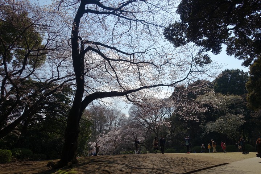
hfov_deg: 73.7
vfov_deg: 53.1
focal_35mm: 24
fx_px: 174
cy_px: 87
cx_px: 130
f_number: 4
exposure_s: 1/200
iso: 125
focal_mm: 8.8
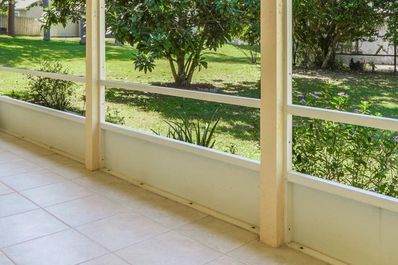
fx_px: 420
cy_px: 24
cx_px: 204
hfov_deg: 50.7
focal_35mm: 38
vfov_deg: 33.1
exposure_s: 1/100
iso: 100
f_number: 3.2
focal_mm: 12
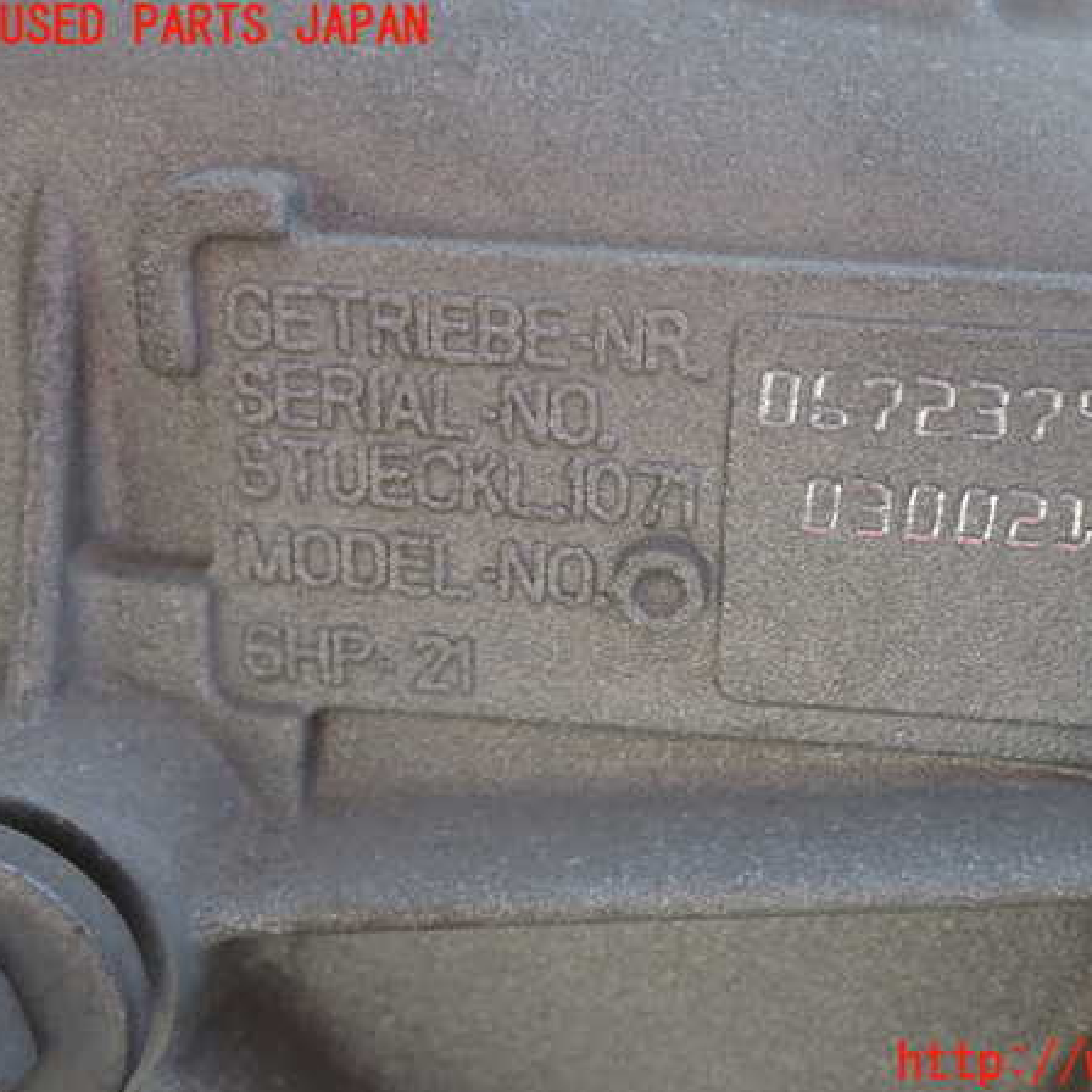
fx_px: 1606
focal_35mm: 45
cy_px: 546
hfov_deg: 37.2
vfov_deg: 37.6
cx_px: 717
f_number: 2.7
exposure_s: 1/200
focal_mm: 6.83
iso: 100
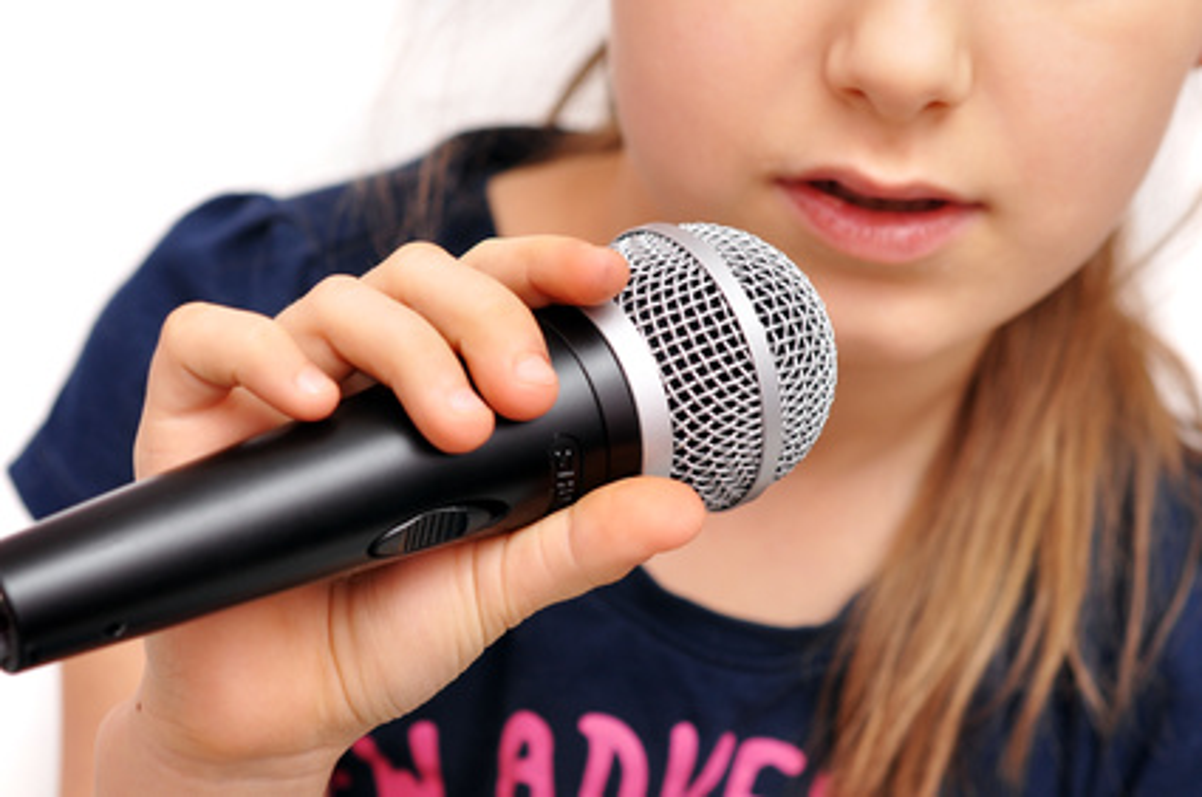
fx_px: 3000
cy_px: 398
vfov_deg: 15.1
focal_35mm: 90
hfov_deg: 22.7
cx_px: 601
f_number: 5.6
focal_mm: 60
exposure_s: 1/200
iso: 200
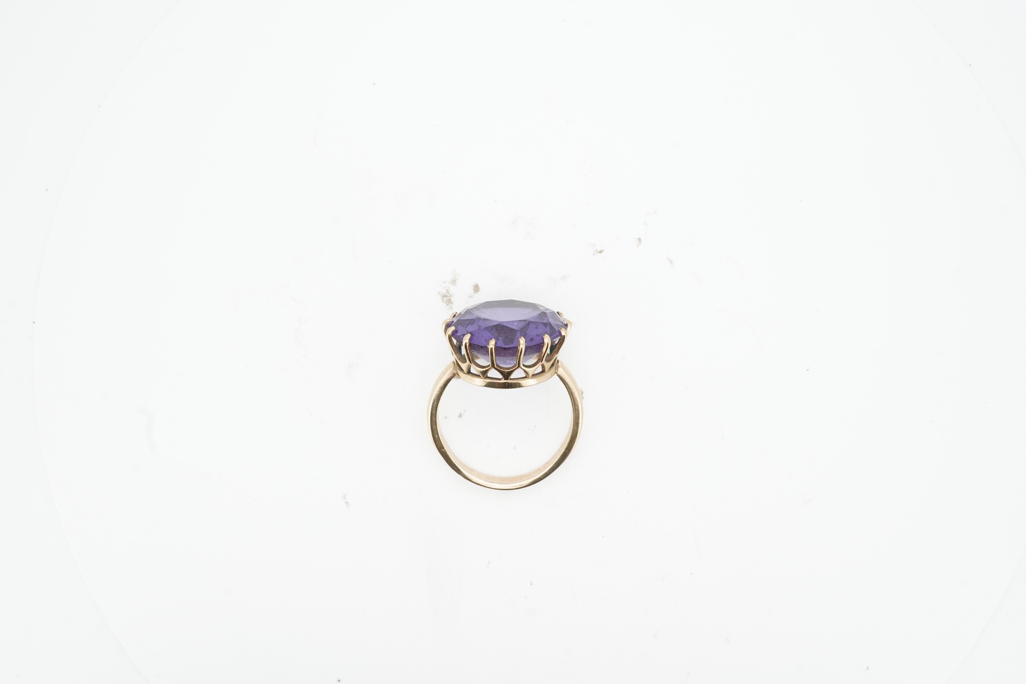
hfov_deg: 43.6
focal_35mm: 45
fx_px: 1282
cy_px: 342
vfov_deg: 29.9
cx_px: 513
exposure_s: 1/50
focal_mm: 30
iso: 125
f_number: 22
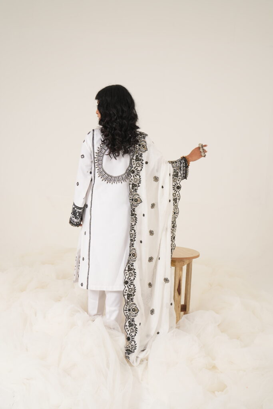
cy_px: 204
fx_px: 387
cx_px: 136
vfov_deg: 55.8
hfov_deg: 38.9
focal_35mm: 34
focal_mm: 34
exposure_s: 1/250
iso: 200
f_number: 5
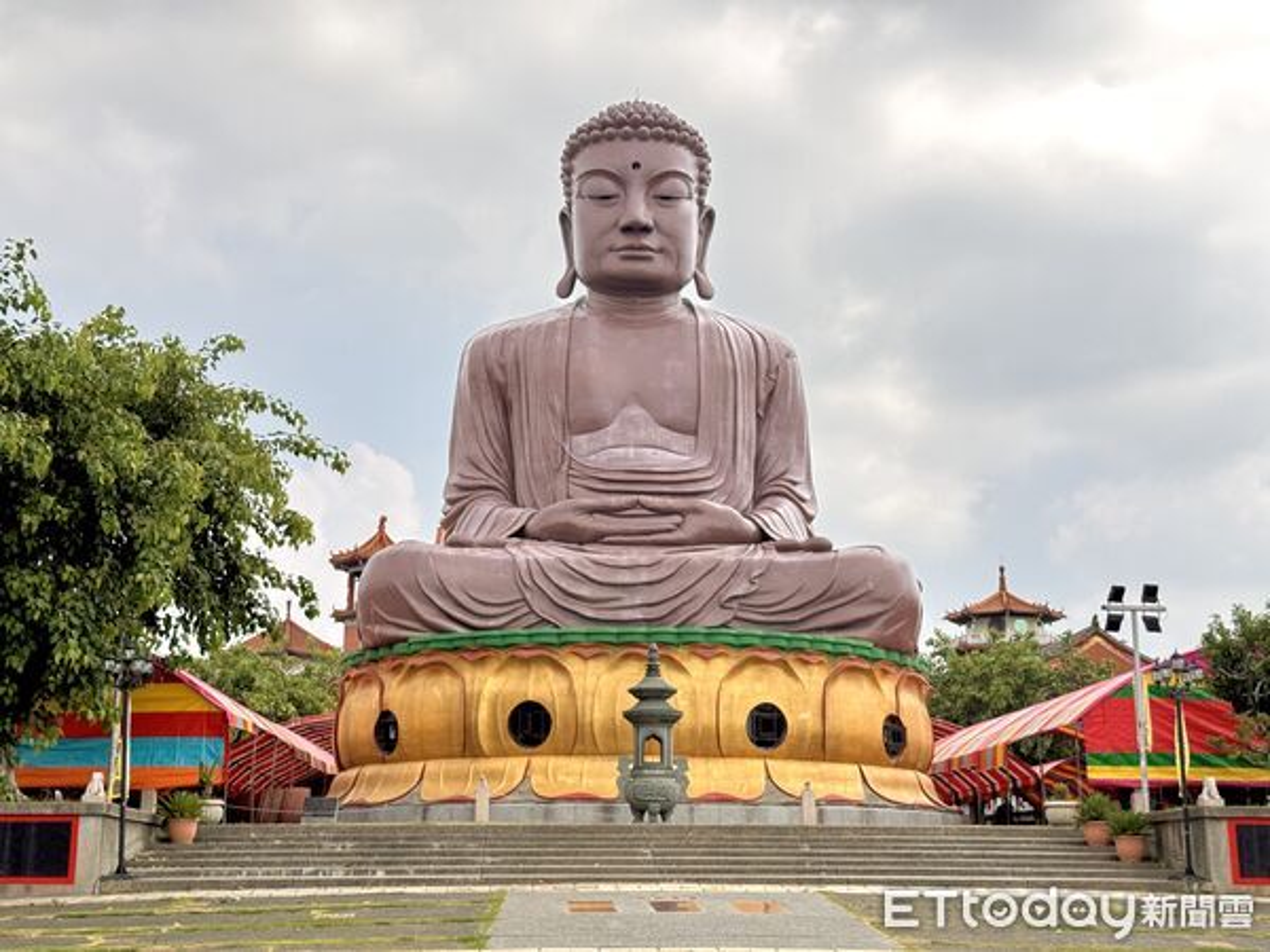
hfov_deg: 39.7
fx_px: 1761
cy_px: 476
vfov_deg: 30.3
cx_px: 635
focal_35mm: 48
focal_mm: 6.76
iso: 64
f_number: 1.78
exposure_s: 1/4608
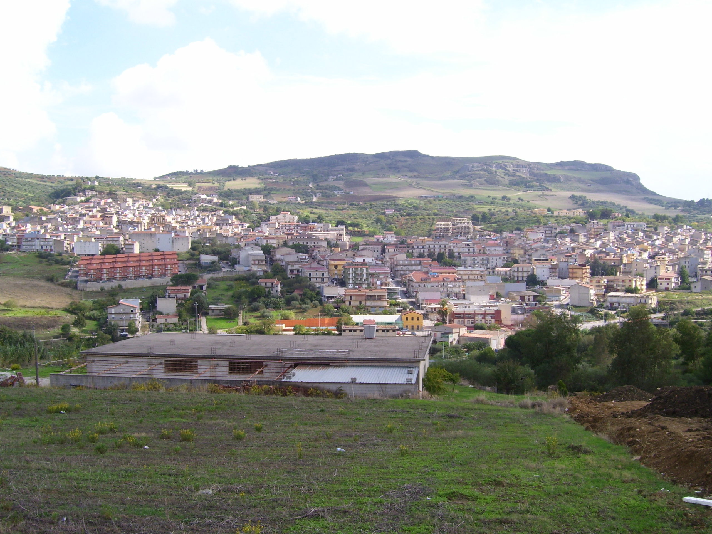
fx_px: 761
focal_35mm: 37
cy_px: 267
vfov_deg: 38.7
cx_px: 356
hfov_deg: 50.1
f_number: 4.8
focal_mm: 6
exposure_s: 1/350
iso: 80
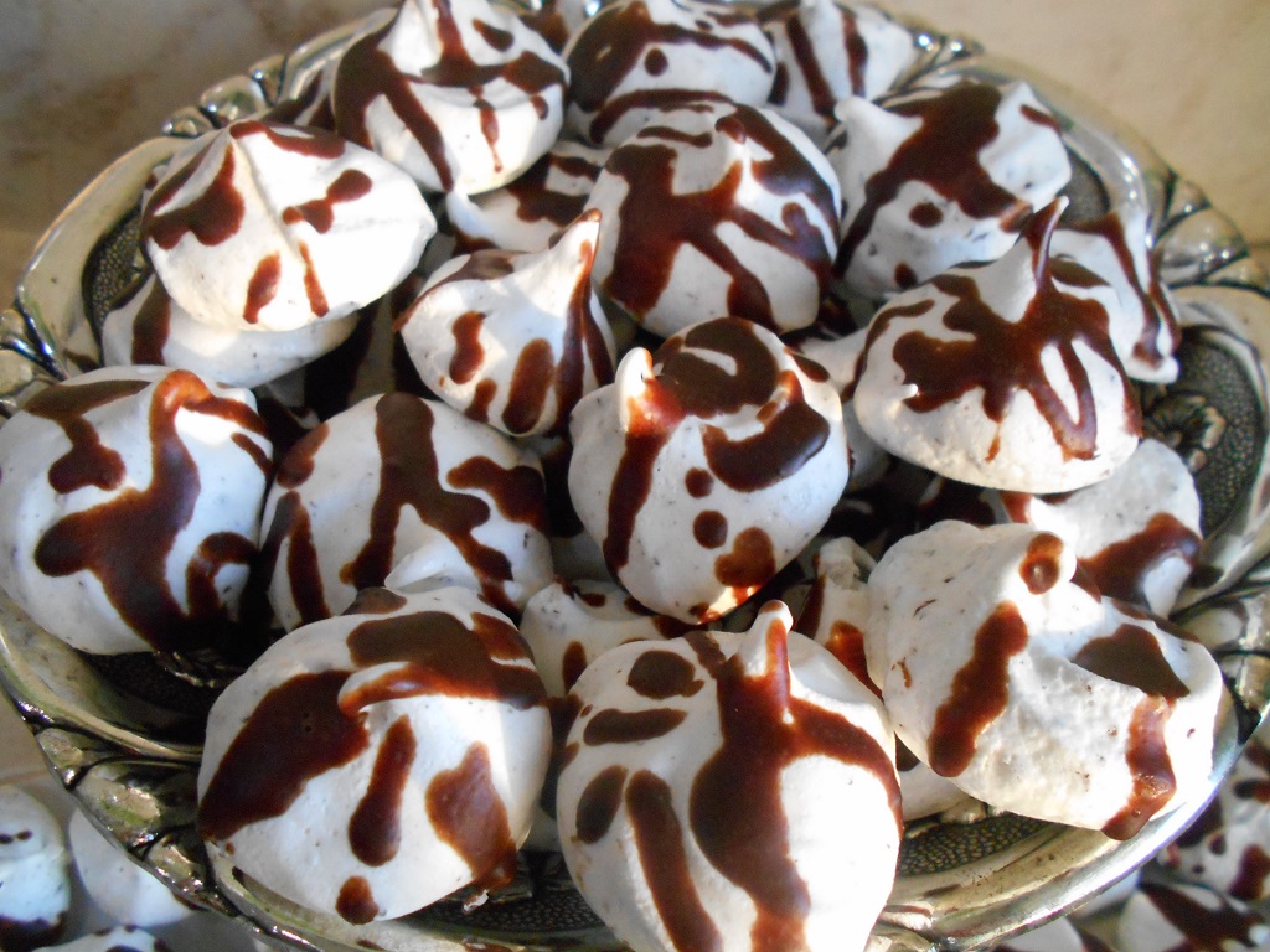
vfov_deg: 53.1
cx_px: 635
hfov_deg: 67.3
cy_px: 476
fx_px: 954
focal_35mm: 26
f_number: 3.2
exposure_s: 1/100
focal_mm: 4.6
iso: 800
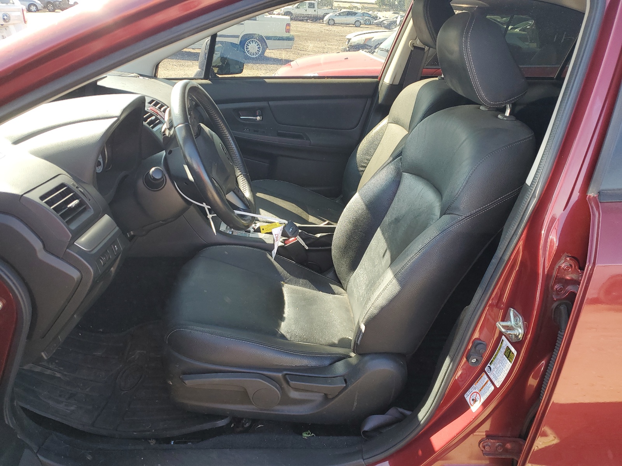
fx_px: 467
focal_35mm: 26
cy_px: 233
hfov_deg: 67.3
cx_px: 311
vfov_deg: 53.1
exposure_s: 1/312
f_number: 1.5
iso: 50
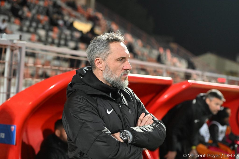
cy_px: 80
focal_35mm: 70
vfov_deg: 19.5
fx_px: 465
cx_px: 120
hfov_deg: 28.8
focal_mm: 70
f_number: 2.8
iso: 5000
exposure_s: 1/320
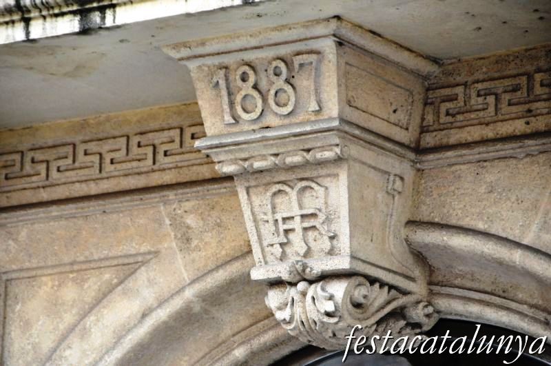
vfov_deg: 6.1
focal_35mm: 225
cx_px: 276
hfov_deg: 9.2
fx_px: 3439
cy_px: 183
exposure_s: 1/200
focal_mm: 150
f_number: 5.6
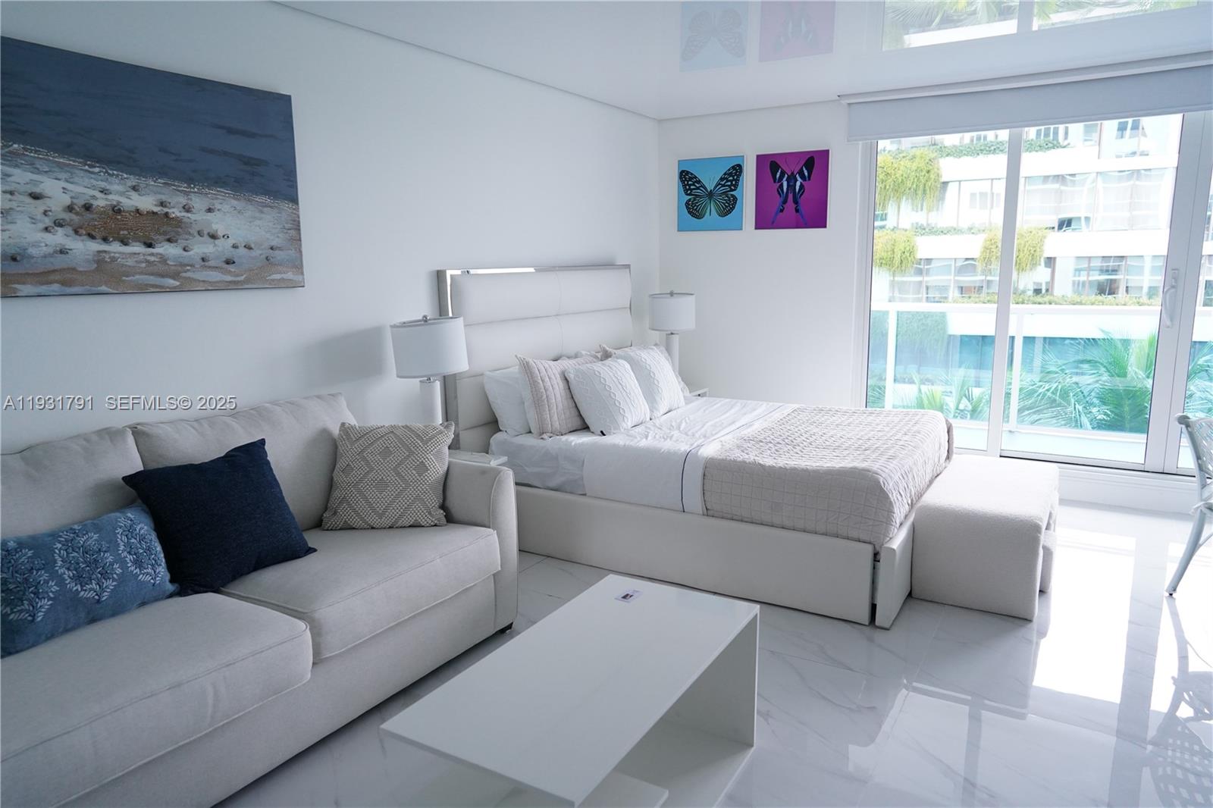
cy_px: 404
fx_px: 808
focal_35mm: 24
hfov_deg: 73.8
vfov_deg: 53.1
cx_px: 606
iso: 2500
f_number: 3.2
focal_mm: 24
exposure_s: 1/60
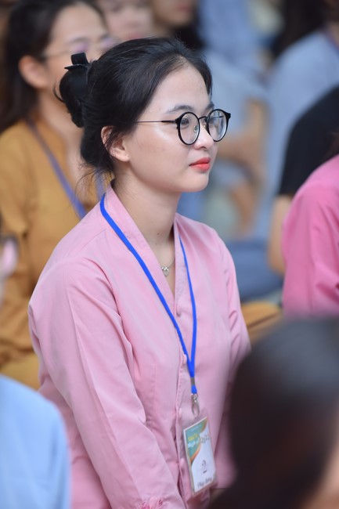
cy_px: 254
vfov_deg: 10.3
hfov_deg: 6.9
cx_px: 170
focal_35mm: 200
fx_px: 2826
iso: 1000
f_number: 3.2
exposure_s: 1/125
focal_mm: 200
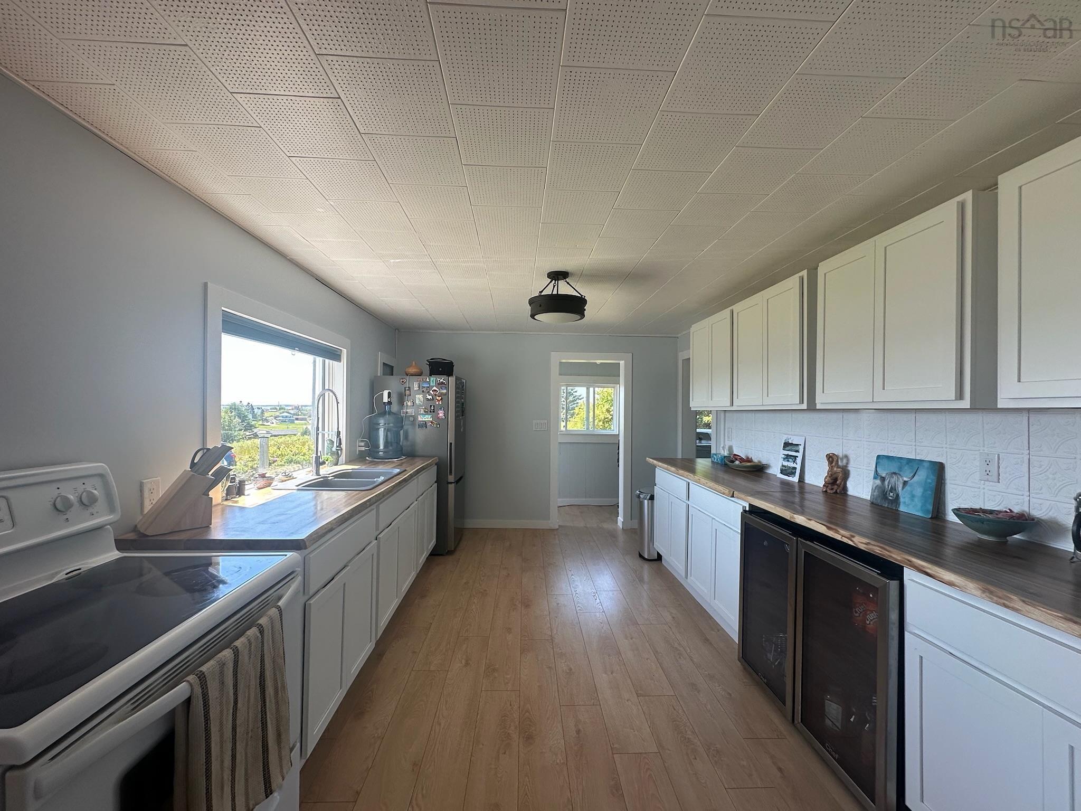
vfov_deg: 85.7
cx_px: 540
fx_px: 437
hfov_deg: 102.1
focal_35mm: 14
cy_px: 406
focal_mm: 2.22
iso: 40
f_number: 2.2
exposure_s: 1/140
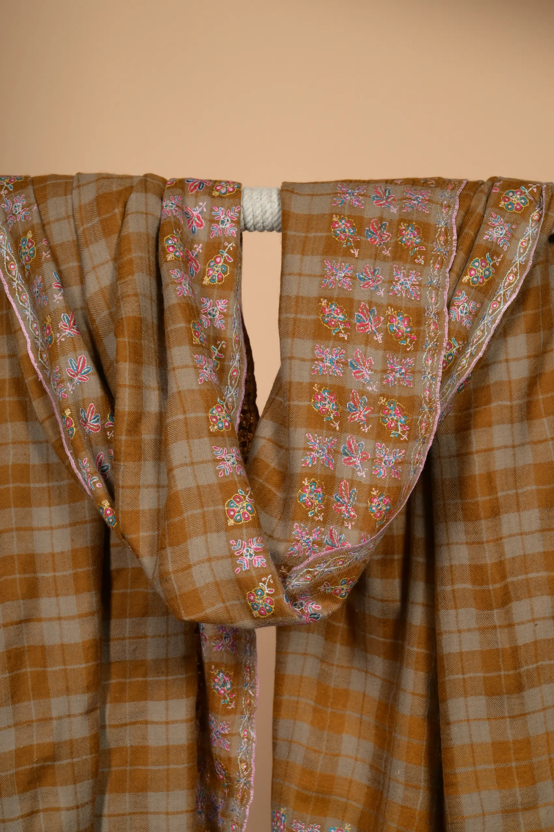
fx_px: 1731
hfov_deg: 18.2
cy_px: 416
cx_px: 277
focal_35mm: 75
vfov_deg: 27.0
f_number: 10
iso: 400
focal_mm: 75
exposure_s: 1/200
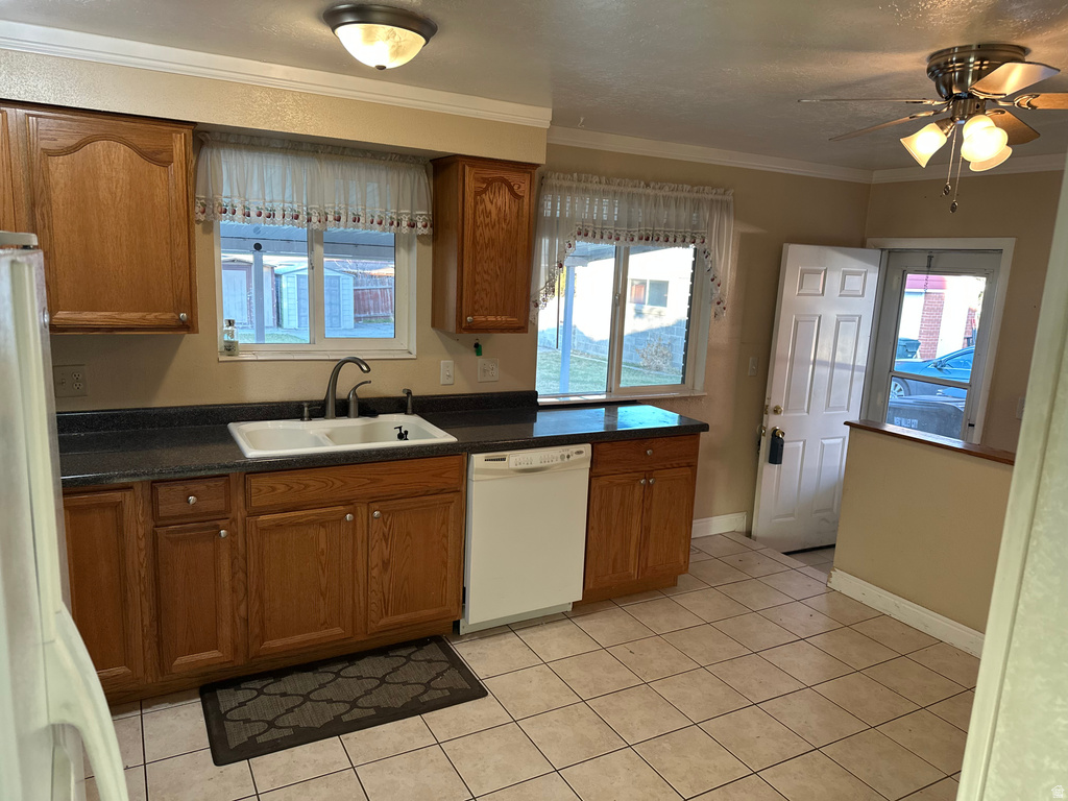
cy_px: 400
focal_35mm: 24
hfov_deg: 71.6
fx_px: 740
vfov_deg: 56.8
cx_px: 534
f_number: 1.78
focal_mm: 6.86
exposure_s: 1/120
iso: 200
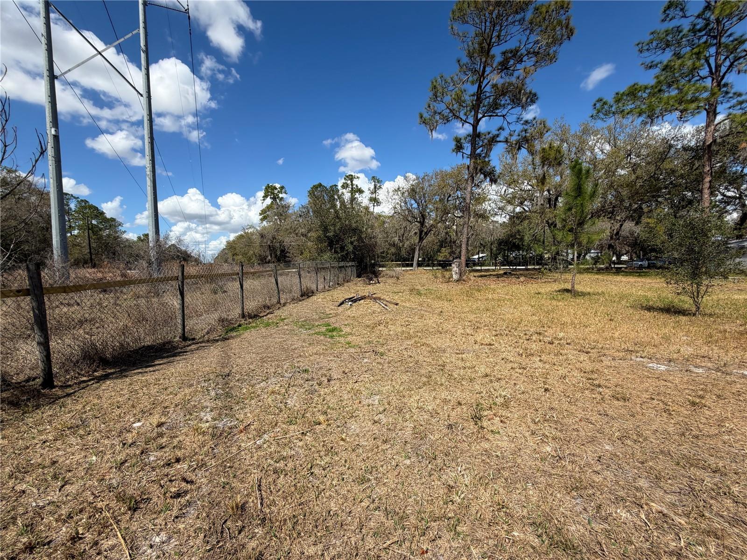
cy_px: 280
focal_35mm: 14
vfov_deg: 85.7
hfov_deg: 102.1
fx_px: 302
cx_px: 374
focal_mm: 2.22
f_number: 2.2
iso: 20
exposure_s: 1/1001
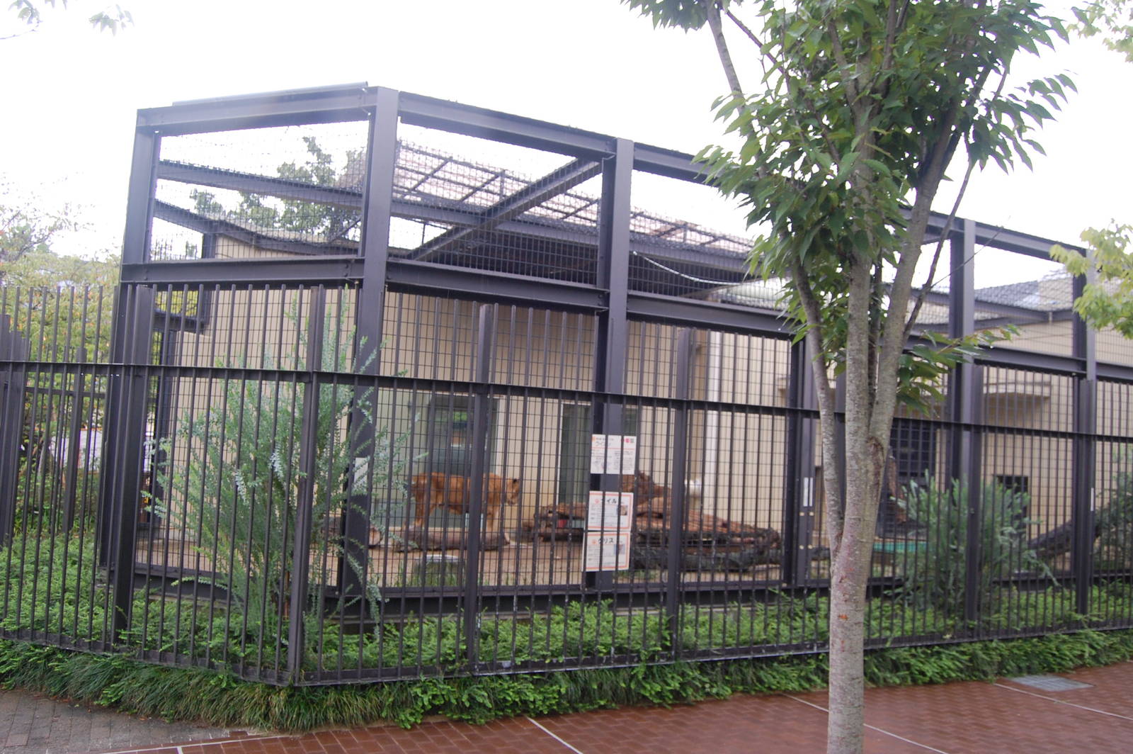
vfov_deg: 43.5
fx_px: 943
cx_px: 566
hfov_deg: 62.0
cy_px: 377
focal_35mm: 30
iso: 400
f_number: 5.6
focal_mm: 20
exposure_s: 1/125
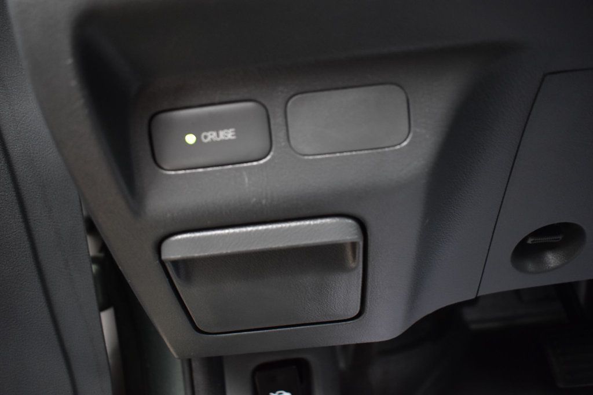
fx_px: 543
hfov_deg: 57.2
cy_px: 198
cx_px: 296
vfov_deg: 39.9
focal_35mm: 33
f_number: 3.8
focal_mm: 22
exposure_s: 1/15
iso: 1600
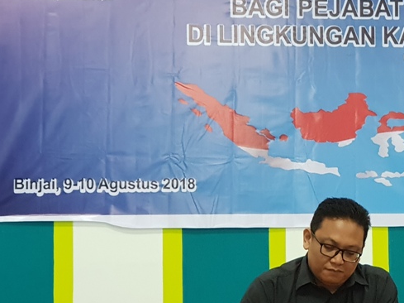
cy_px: 205
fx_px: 1271
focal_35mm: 109
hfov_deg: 17.6
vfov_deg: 13.5
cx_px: 409
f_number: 2.4
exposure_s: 1/17
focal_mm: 6
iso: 320
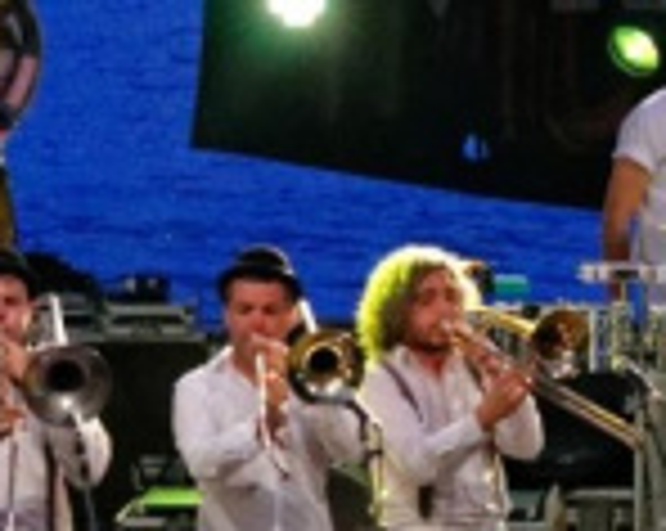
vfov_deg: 2.9
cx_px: 927
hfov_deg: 3.6
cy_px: 76
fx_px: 10492
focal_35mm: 533
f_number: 4.5
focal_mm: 70
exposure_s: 1/80
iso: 1250
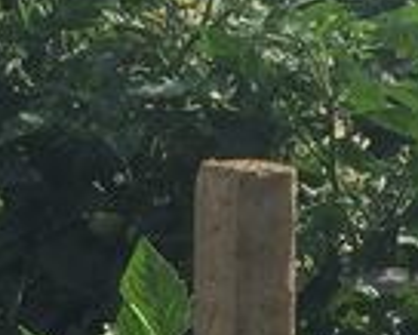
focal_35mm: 194
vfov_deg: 8.0
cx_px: -220
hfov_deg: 9.6
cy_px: 200
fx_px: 2402
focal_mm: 4.15
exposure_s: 1/1883
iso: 32
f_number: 2.2
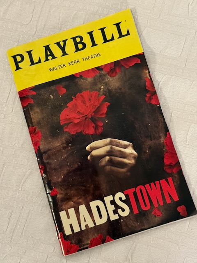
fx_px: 364
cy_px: 132
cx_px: 98
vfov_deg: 39.7
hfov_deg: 30.3
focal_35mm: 48
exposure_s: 1/40
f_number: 1.78
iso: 400
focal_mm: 6.76
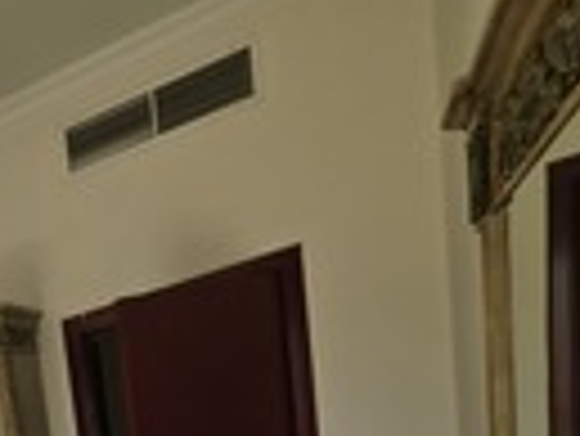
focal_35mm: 46
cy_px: 681
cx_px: -254
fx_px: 771
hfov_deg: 29.0
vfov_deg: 23.8
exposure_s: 1/120
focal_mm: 2.2
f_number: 1.9
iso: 32
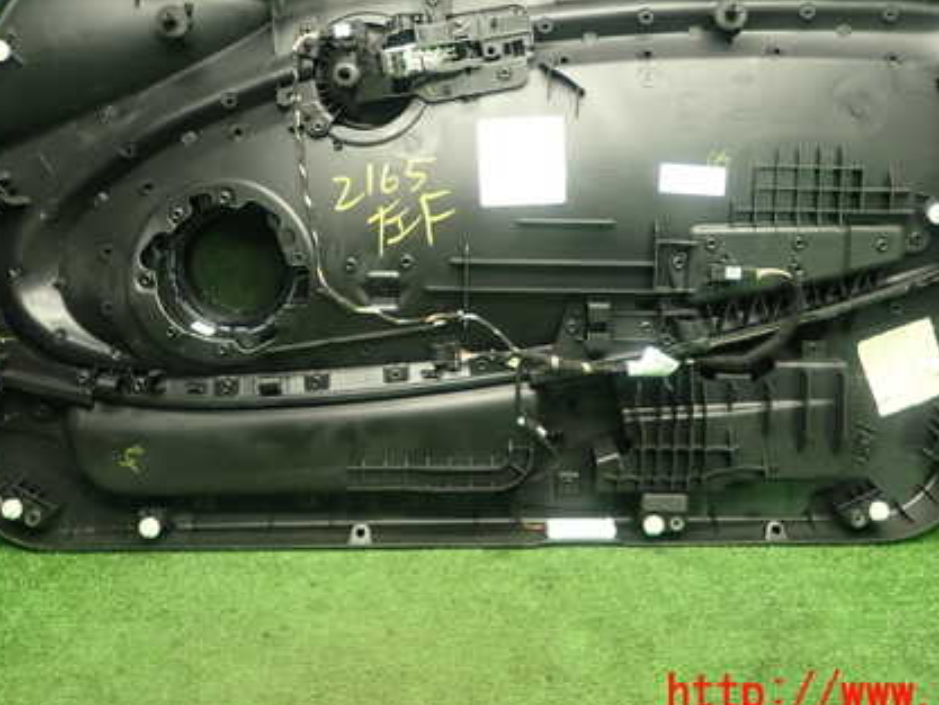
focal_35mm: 36
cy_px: 216
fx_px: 977
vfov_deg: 39.1
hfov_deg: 51.3
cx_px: 500
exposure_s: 1/30
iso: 250
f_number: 2
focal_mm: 4.5
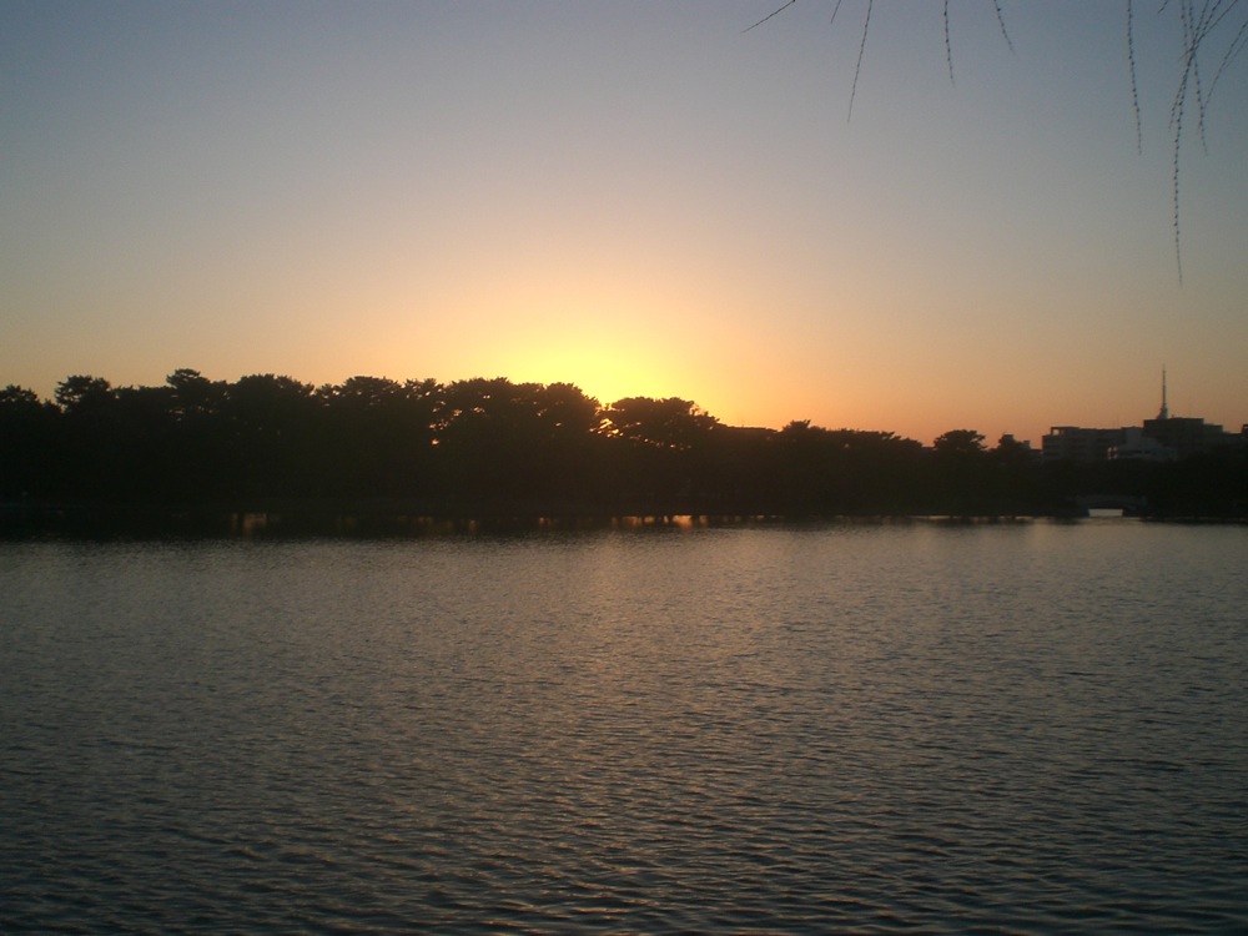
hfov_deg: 49.0
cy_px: 468
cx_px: 624
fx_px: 1370
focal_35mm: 38
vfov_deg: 37.7
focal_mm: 6.3
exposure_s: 1/200
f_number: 4.4
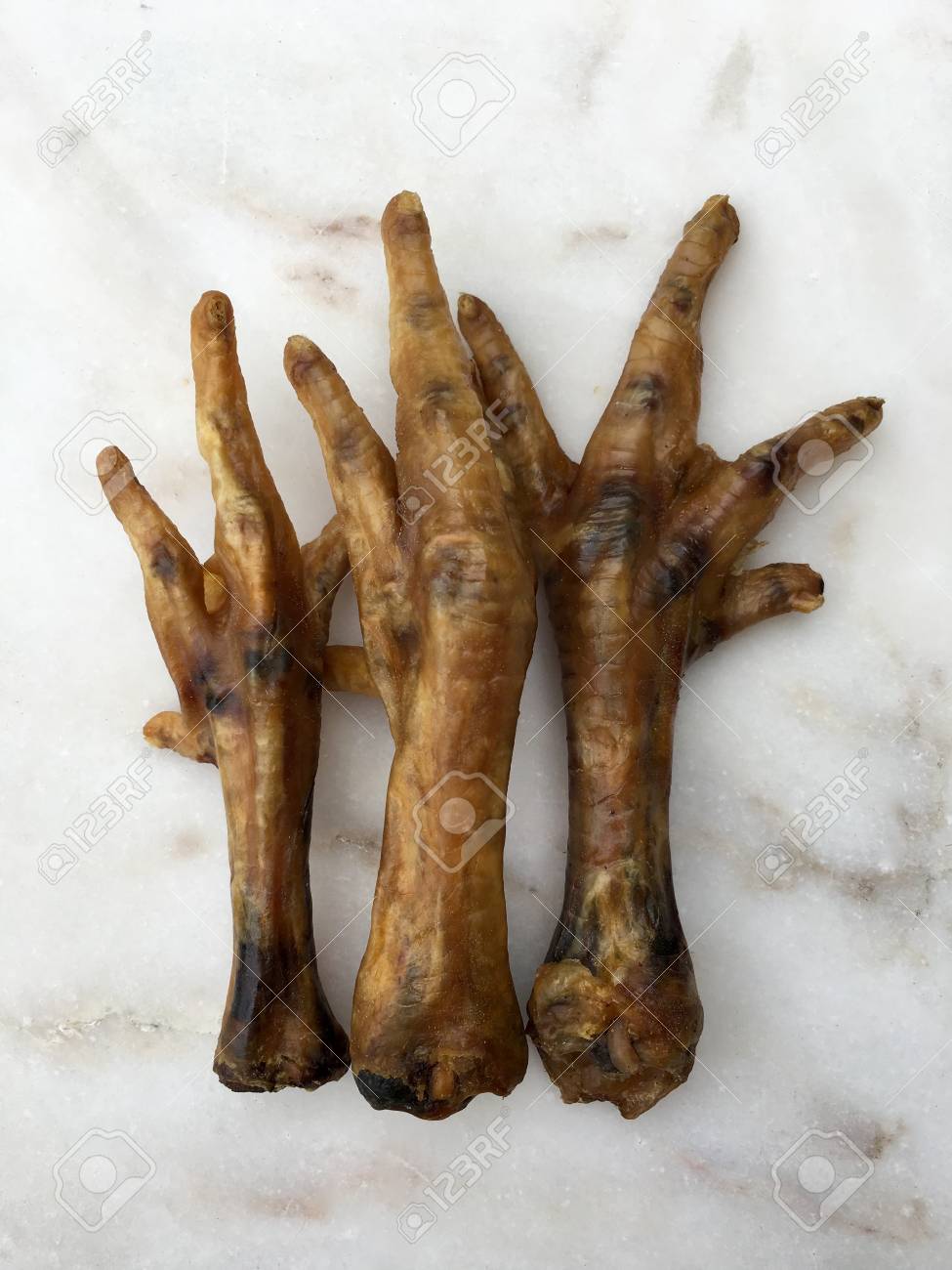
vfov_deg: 61.7
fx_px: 1063
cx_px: 476
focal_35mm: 29
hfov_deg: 48.2
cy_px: 635
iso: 25
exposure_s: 1/199
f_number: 2.2
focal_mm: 4.15
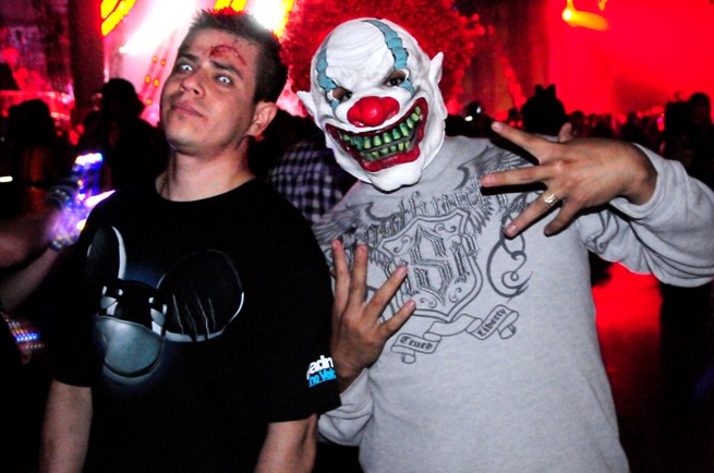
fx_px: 871
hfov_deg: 44.6
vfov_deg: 30.3
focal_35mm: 44
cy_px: 195
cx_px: 371
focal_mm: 24
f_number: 3.8
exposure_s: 1/20
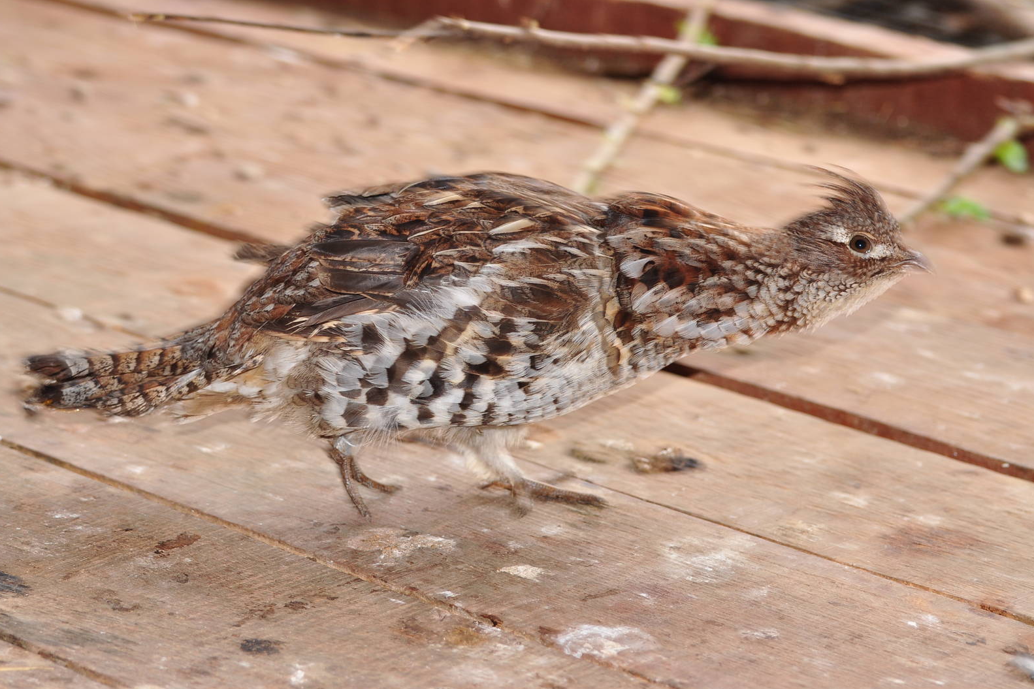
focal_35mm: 106
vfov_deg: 12.9
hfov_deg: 19.3
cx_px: 515
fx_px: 3044
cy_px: 344
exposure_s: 1/60
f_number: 4.5
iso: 200
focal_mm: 70
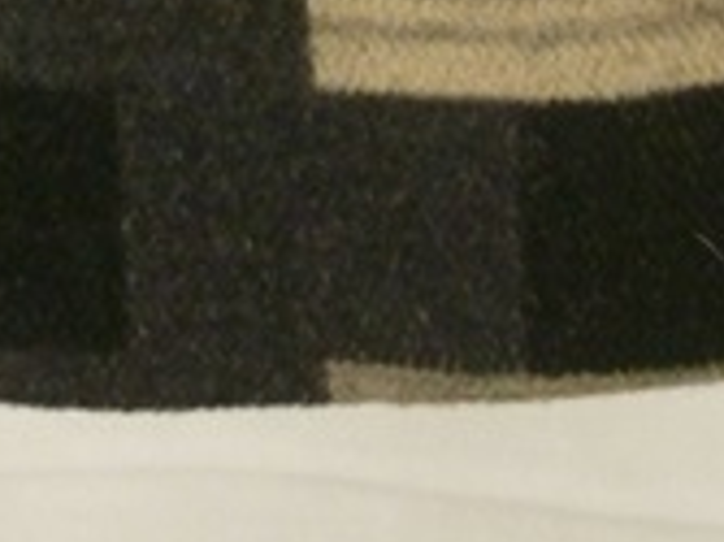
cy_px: -516
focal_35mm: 134
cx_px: 607
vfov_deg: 10.3
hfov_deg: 14.6
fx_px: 2801
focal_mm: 5
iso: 400
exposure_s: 1/125
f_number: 3.3
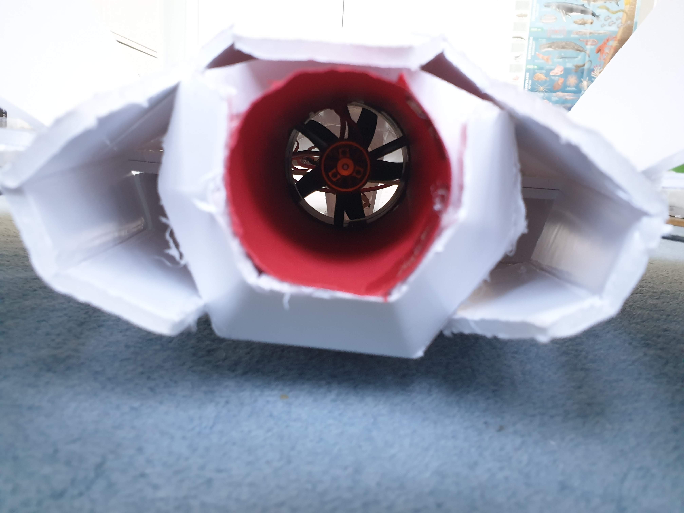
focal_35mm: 26
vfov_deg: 53.1
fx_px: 514
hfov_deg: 67.3
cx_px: 342
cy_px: 256
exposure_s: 1/50
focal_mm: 4.3
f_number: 2.4
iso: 400
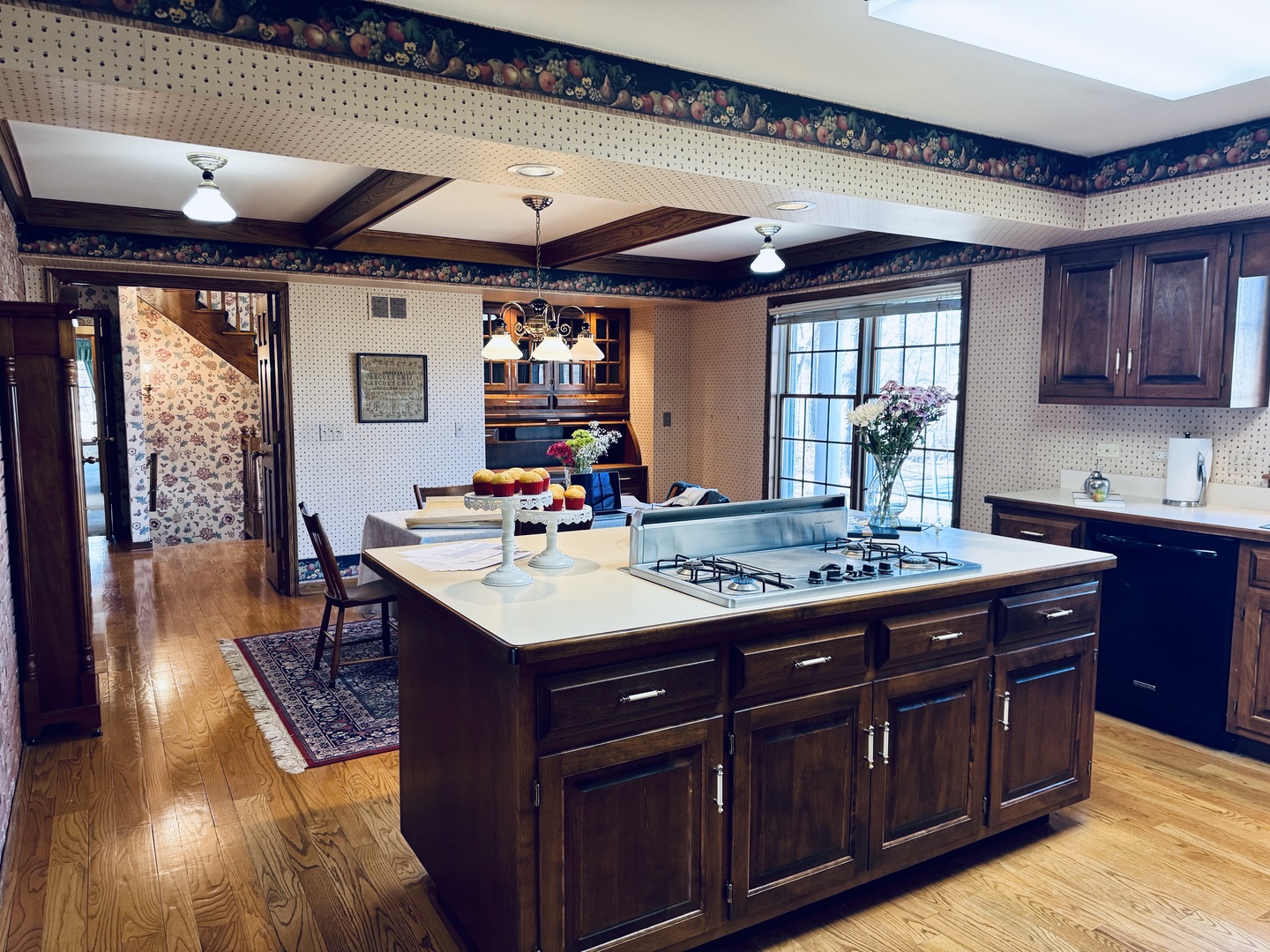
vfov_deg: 56.8
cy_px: 476
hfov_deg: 71.6
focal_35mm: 24
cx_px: 635
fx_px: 881
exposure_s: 1/60
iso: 200
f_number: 1.78
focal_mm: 6.76
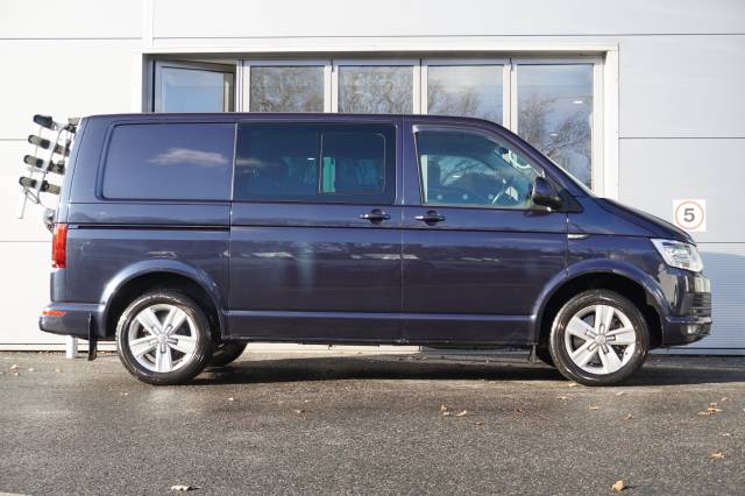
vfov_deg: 25.7
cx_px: 372
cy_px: 248
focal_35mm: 52
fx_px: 1086
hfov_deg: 37.9
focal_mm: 35
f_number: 5.6
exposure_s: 1/60
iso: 100
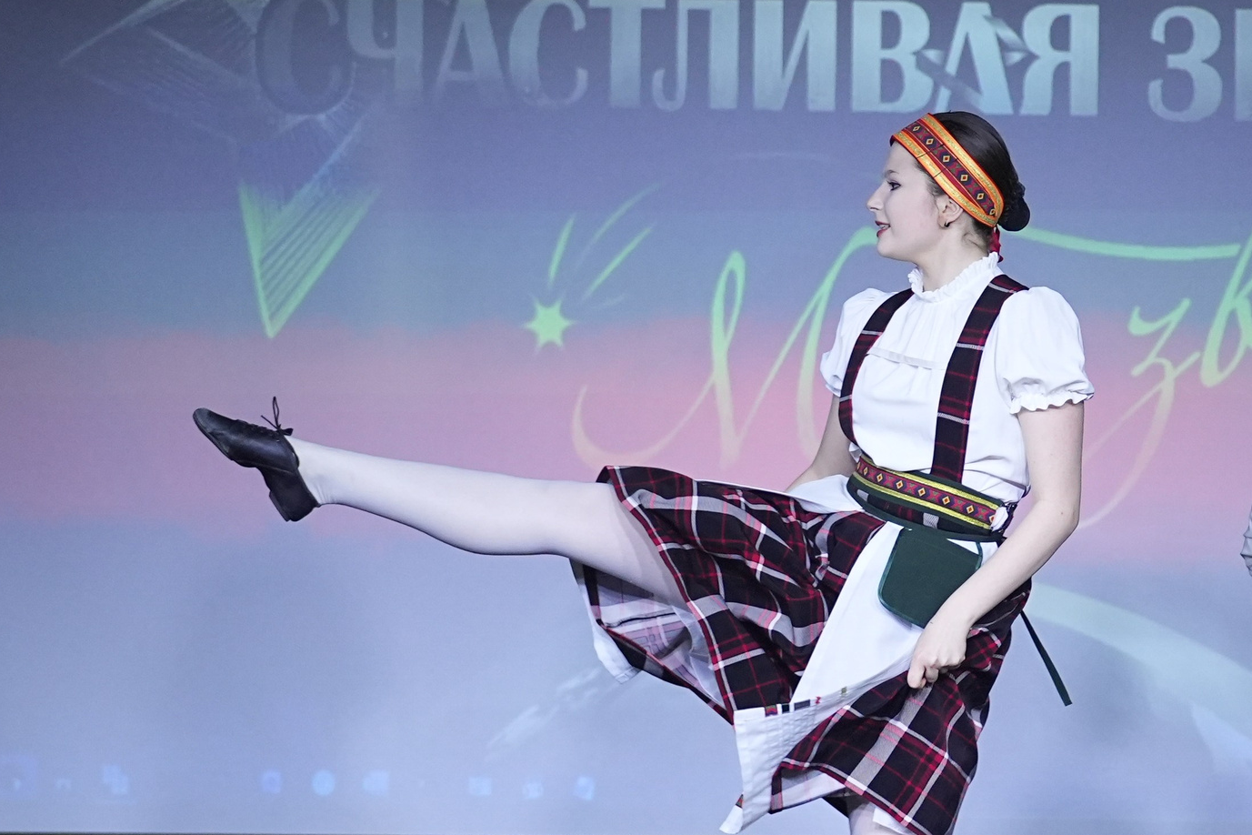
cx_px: 1137
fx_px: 11893
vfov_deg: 4.0
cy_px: 628
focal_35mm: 342
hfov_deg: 6.0
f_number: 2.8
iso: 2500
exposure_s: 1/400
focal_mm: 123
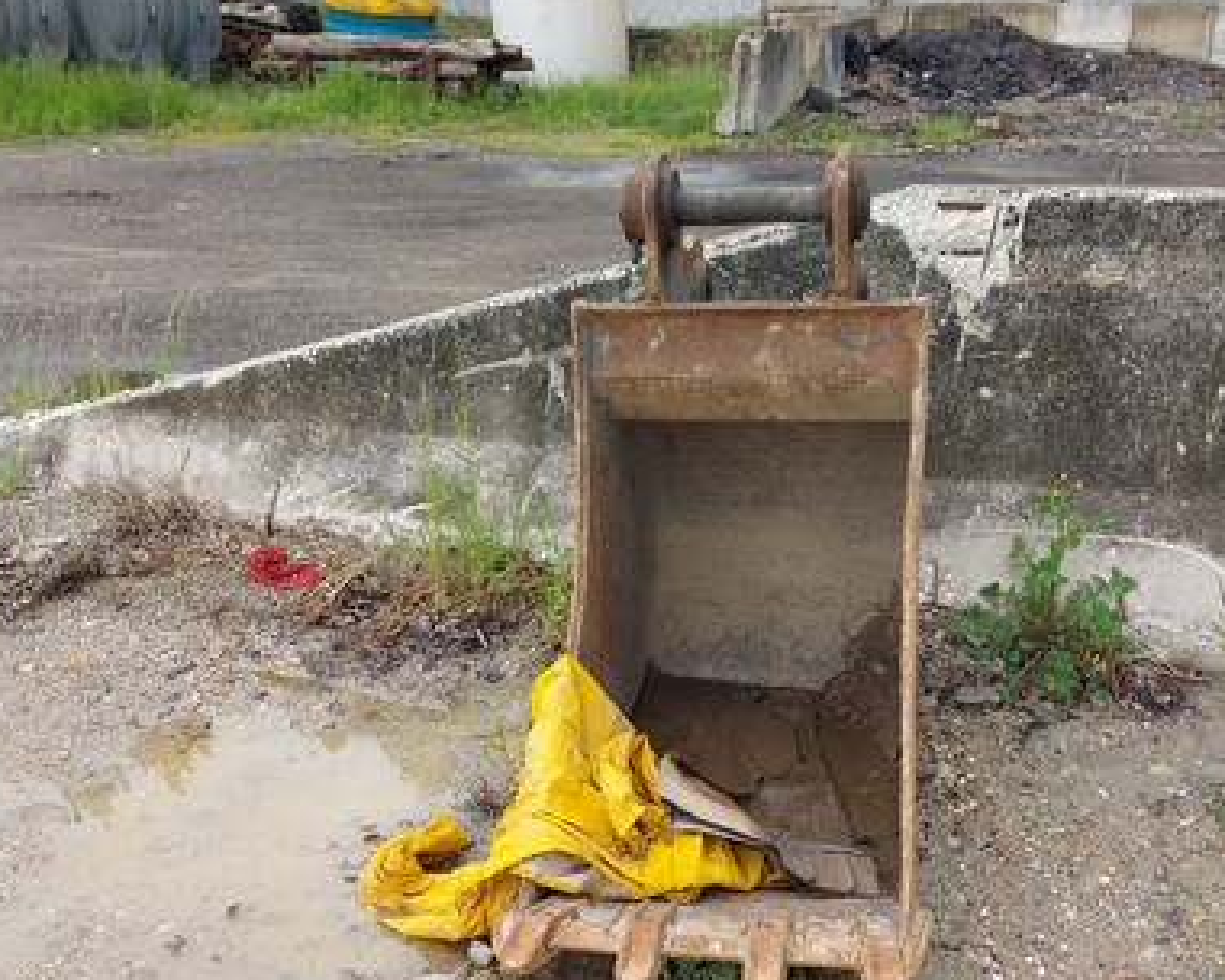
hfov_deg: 49.0
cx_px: 674
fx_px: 1341
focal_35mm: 37
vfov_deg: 40.1
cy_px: 551
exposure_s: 1/180
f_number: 1.8
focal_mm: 5.23
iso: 32
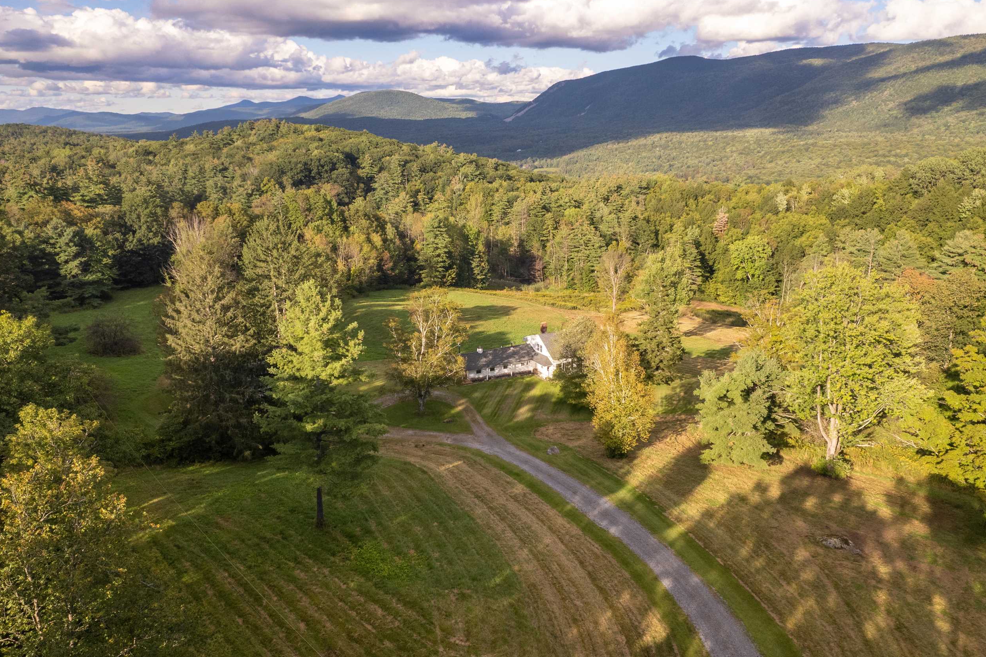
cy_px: 322
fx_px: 739
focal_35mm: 27
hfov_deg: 67.4
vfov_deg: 47.9
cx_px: 490
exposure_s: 1/160
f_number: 2.8
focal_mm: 8.38
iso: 100
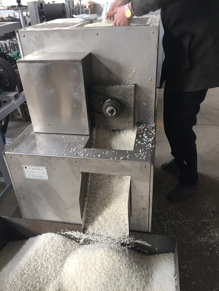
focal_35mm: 29
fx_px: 245
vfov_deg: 61.7
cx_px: 110
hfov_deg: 48.2
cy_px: 146
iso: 64
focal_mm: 4.15
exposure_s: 1/33
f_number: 2.2
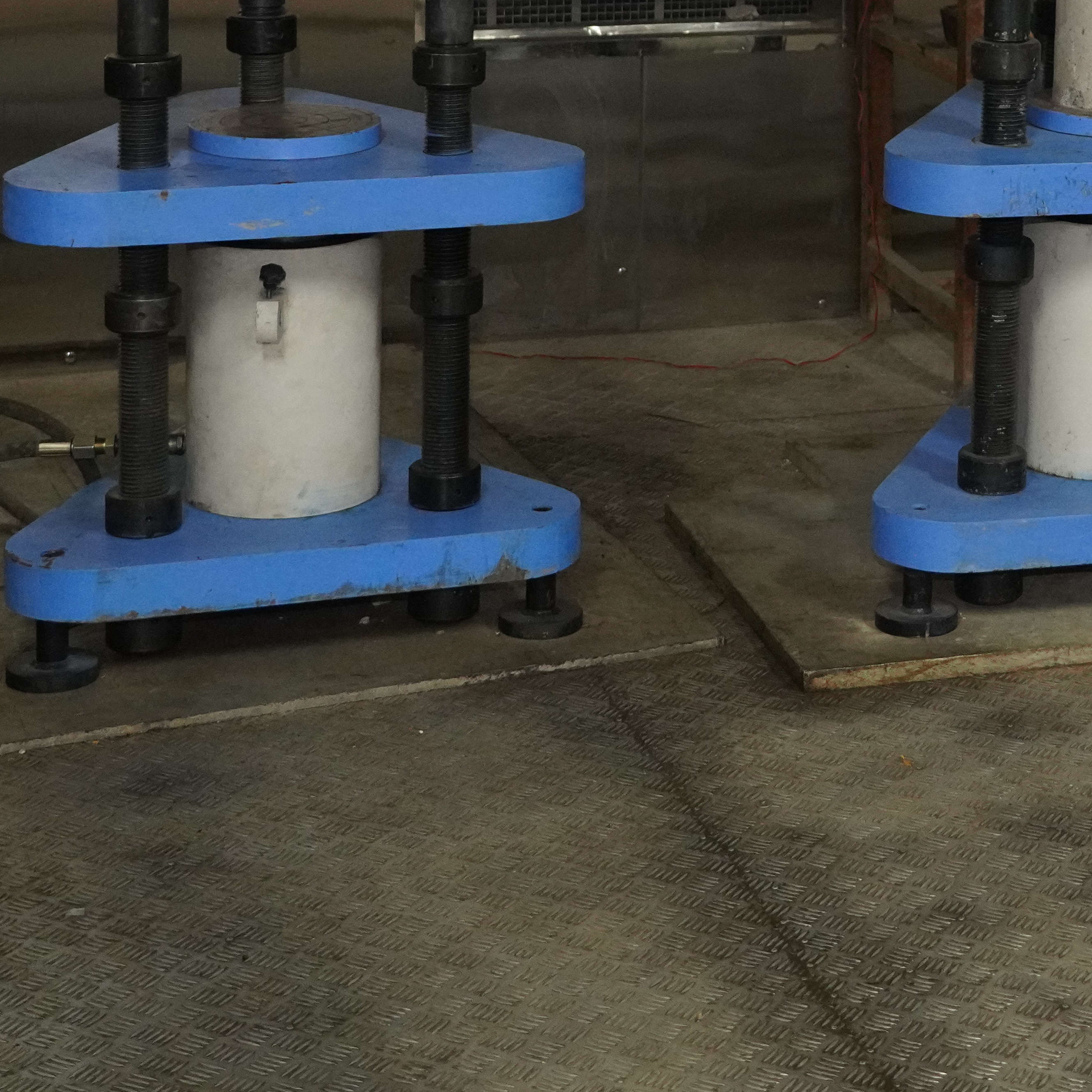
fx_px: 3248
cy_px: -147
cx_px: 1191
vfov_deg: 18.3
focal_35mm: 91
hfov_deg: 18.4
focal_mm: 30
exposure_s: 1/125
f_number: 4
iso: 3200
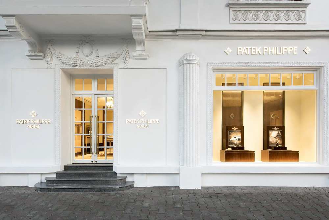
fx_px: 146
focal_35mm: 16
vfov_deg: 73.8
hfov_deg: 96.7
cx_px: 164
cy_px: 110
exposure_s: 1/4
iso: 200
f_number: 14
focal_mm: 16
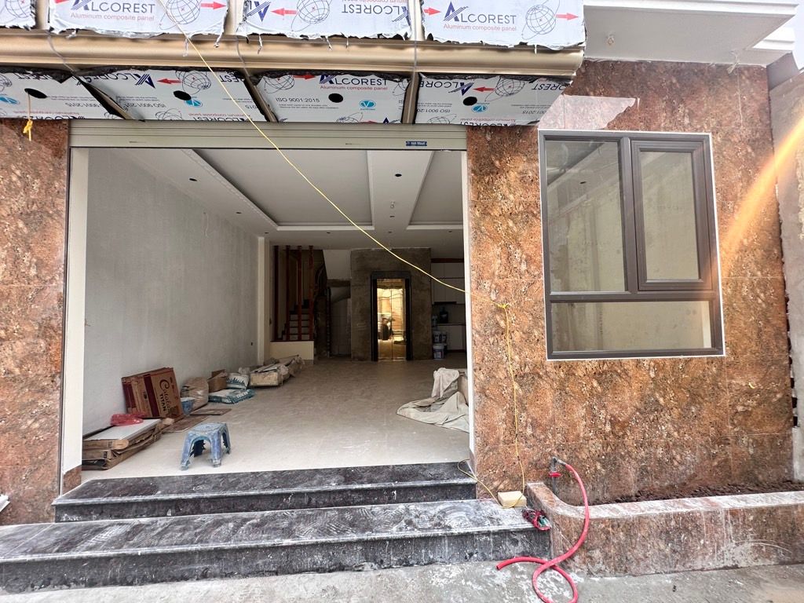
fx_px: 325
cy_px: 302
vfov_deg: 85.7
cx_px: 402
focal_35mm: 14
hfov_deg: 102.1
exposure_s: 1/99
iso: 50
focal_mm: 2.22
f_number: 2.2
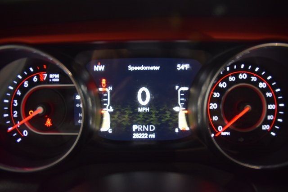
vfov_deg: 48.0
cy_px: 96
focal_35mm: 27
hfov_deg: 67.4
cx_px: 144
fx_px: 216
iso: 1250
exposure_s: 1/60
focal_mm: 18
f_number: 3.5
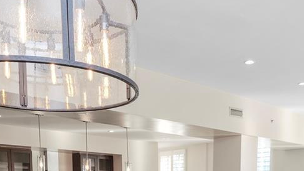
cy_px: 255
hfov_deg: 42.8
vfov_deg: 21.1
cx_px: 170
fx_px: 387
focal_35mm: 48
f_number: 6.3
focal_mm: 14
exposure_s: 1/50
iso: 250
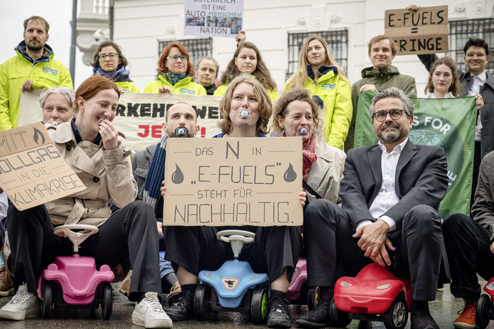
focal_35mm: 70
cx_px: 247
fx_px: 960
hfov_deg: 28.9
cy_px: 164
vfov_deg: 19.4
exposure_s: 1/200
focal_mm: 70
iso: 320
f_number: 5.6
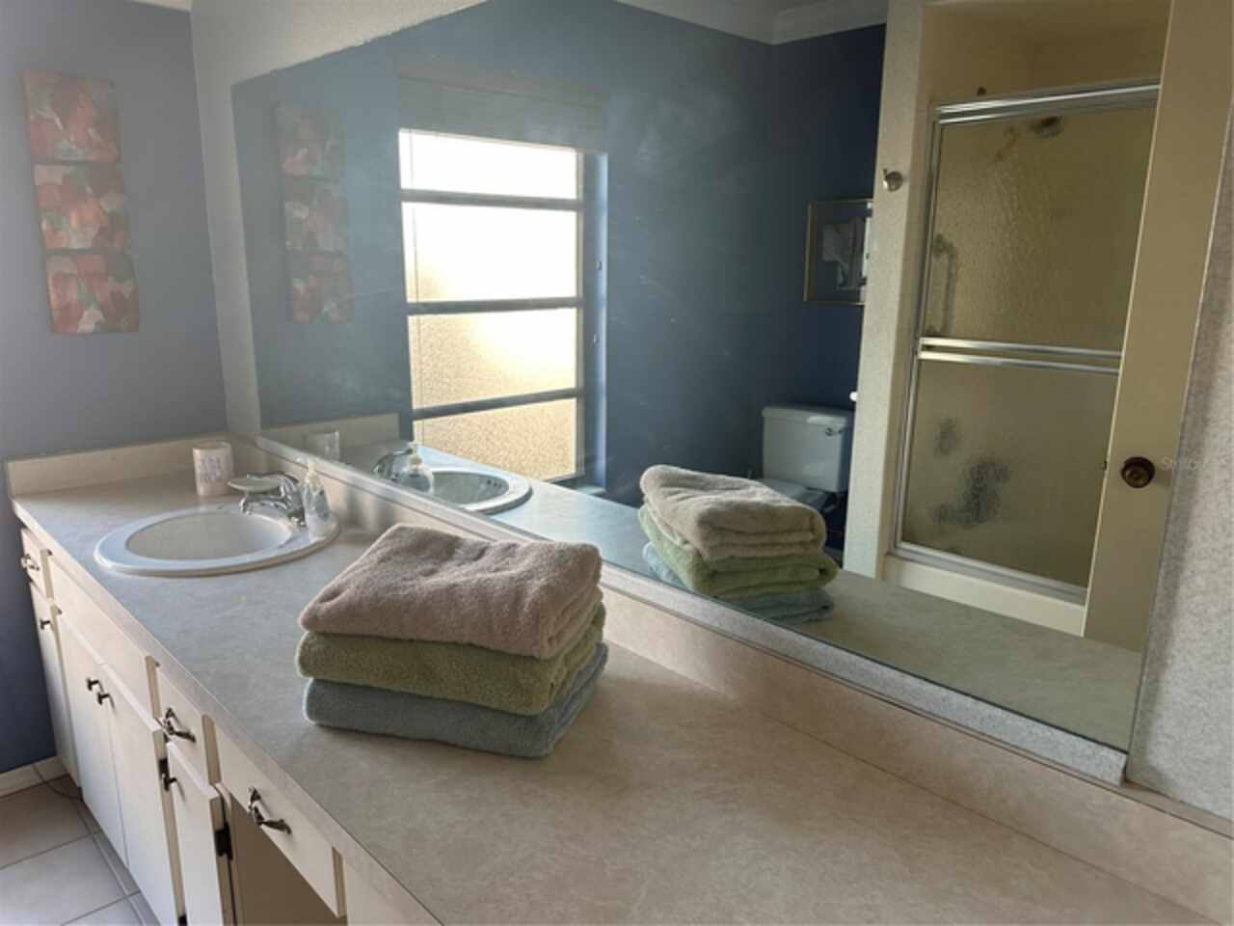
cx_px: 617
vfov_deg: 56.8
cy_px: 463
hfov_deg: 71.6
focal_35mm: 24
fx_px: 856
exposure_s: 1/121
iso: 160
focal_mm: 6.86
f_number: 1.78
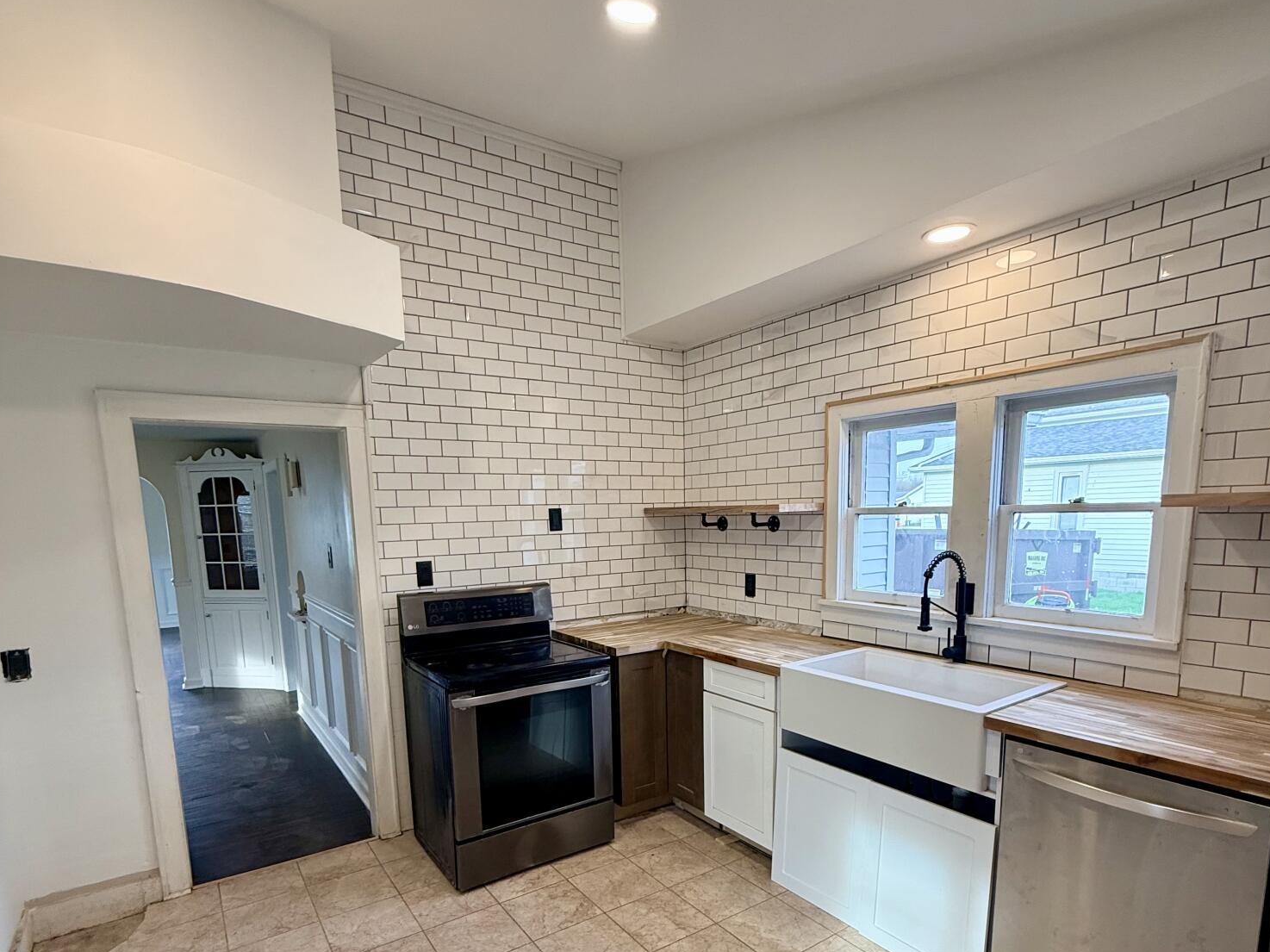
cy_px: 618
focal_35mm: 19
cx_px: 632
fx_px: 697
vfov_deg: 67.2
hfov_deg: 84.7
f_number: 2.2
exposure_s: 1/120
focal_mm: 2.22
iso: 125
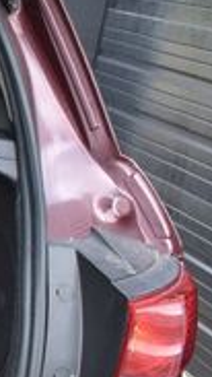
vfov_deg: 21.5
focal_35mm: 99
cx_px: -375
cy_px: 232
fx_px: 989
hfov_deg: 9.9
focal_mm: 18
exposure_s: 1/250
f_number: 5
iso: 400
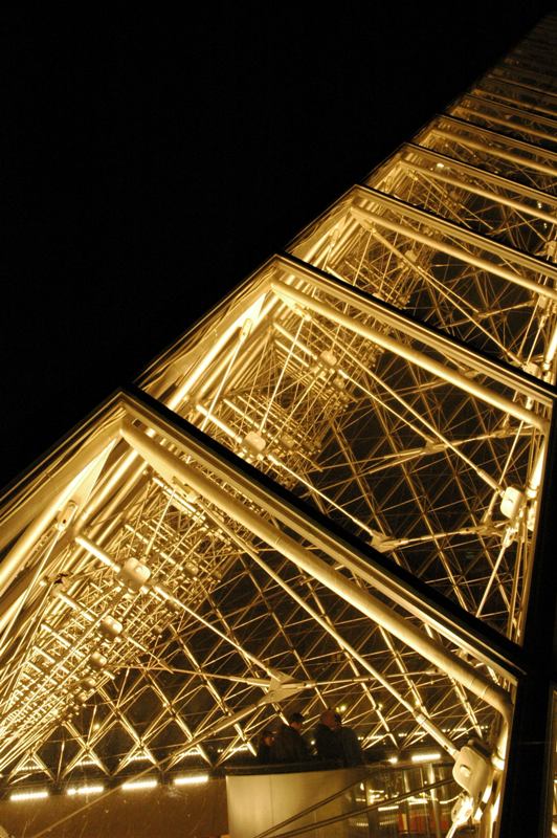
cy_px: 419
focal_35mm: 40
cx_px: 278
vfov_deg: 48.0
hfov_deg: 33.0
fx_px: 941
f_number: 5.6
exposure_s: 1/13
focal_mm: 27
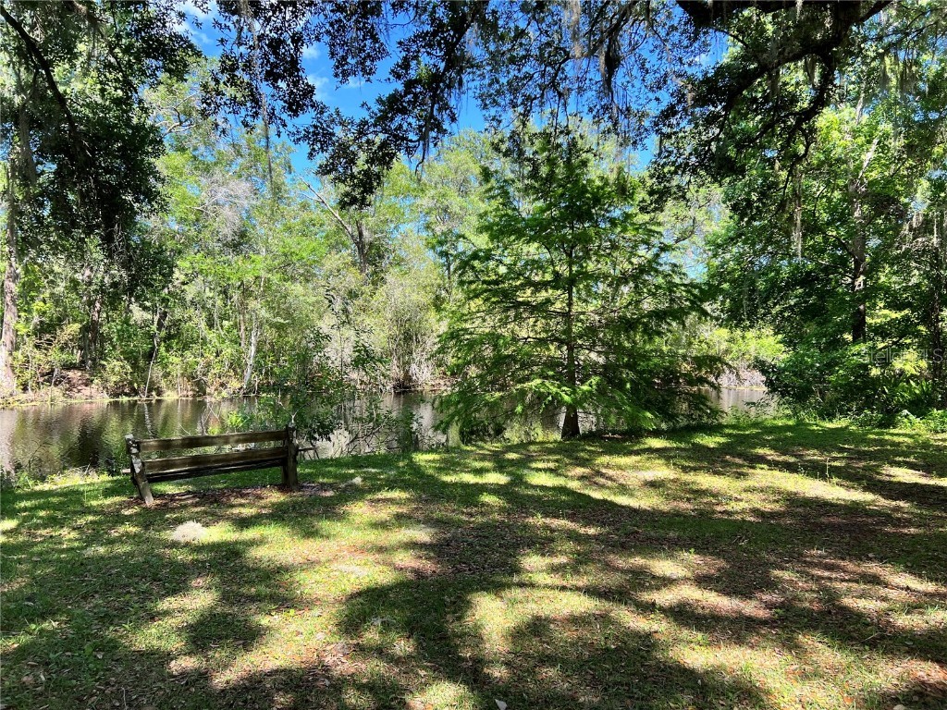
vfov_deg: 53.1
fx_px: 711
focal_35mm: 26
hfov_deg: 67.3
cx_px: 474
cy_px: 355
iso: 50
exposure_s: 1/696
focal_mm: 5.7
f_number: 1.5
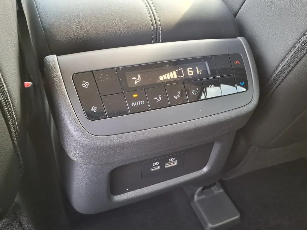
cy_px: 115
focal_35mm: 27
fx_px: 239
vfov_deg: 51.4
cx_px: 154
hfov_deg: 65.3
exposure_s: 1/40
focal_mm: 3.58
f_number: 1.9
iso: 200
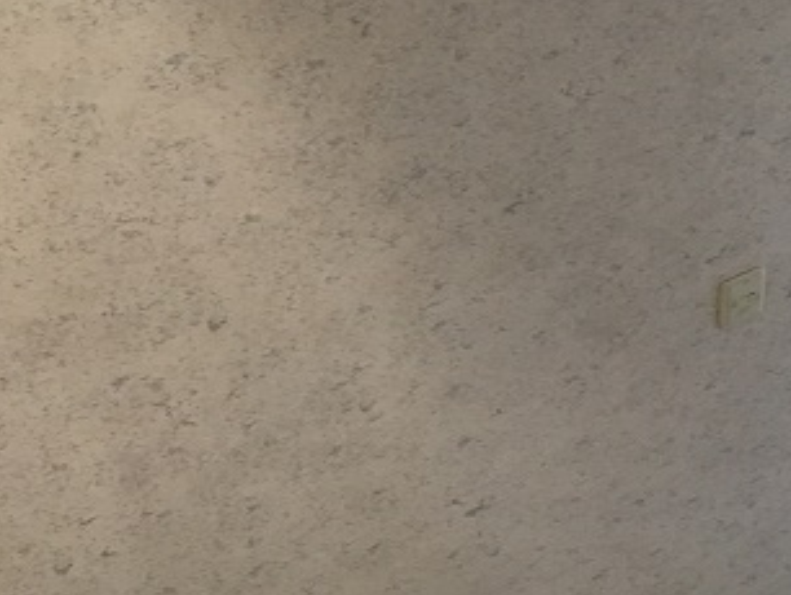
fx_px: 2218
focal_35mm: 97
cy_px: 450
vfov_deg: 15.2
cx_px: 530
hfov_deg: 20.1
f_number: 2.2
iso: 100
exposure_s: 1/30
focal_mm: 4.15
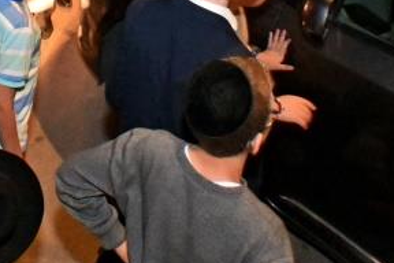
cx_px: 18
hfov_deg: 29.7
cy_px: -183
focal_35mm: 64
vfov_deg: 17.8
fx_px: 700
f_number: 3.5
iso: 3200
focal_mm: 12
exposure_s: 1/160
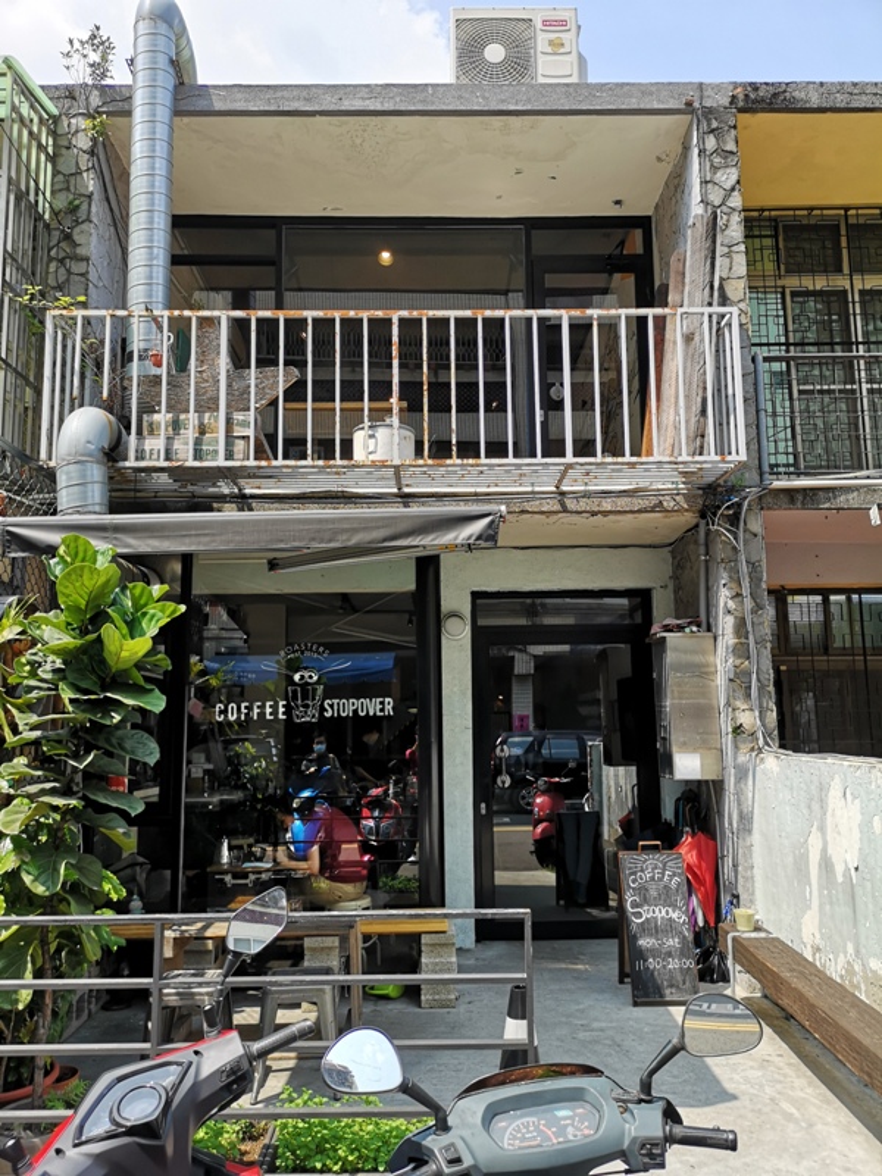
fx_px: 917
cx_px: 441
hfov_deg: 51.4
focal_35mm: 27
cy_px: 588
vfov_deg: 65.3
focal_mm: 3.95
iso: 50
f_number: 1.8
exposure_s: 1/858
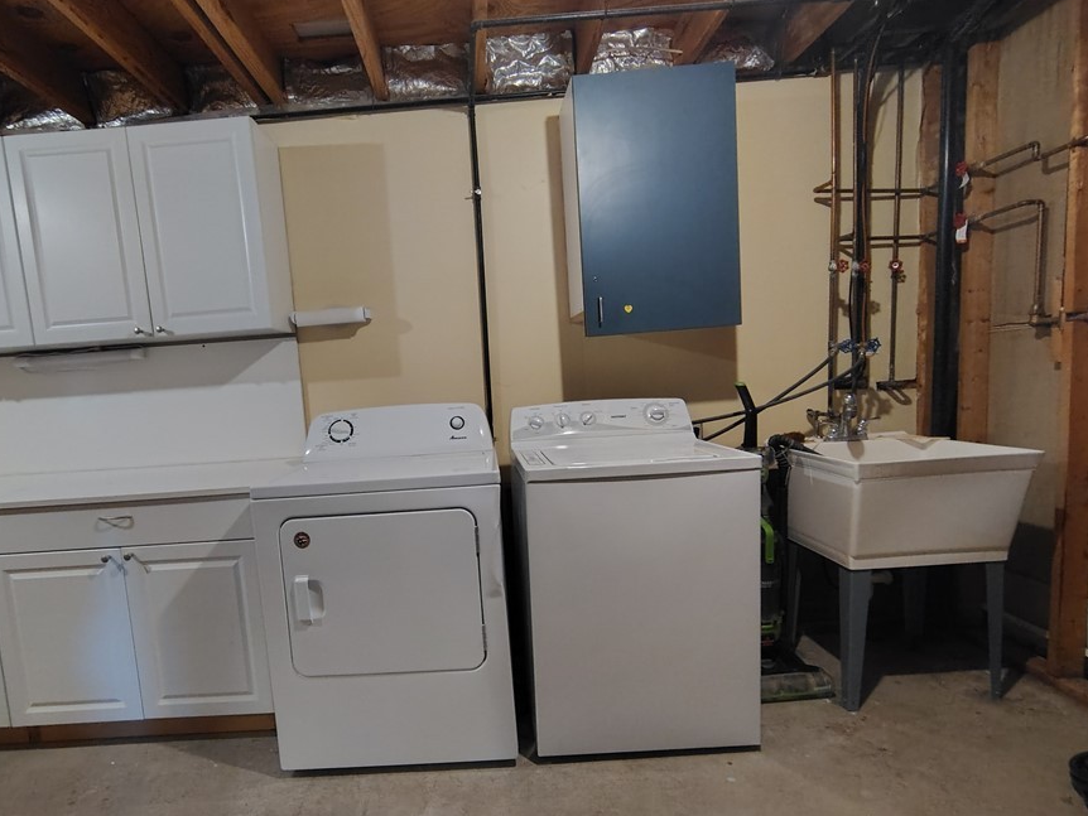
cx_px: 471
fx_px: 597
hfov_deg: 84.2
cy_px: 444
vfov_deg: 68.6
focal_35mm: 19
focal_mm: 2.13
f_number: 2.2
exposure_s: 1/24
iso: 1400
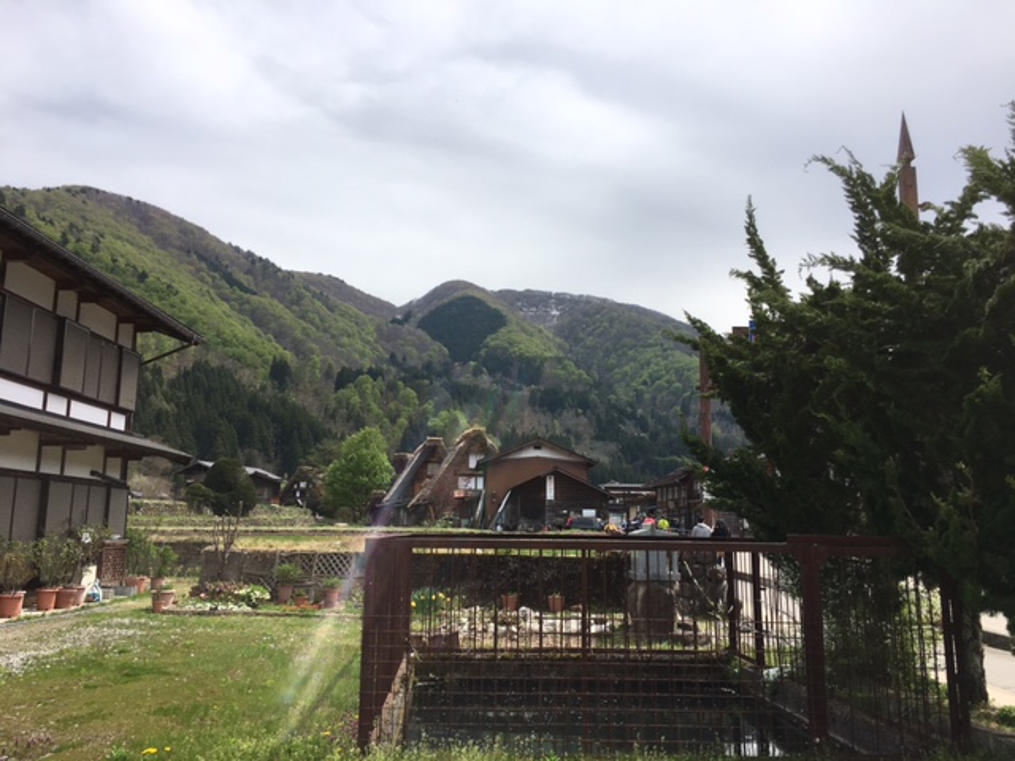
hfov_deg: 61.7
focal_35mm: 29
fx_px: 850
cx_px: 508
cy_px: 380
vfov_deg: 48.2
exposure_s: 1/1876
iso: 25
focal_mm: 4.15
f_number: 2.2
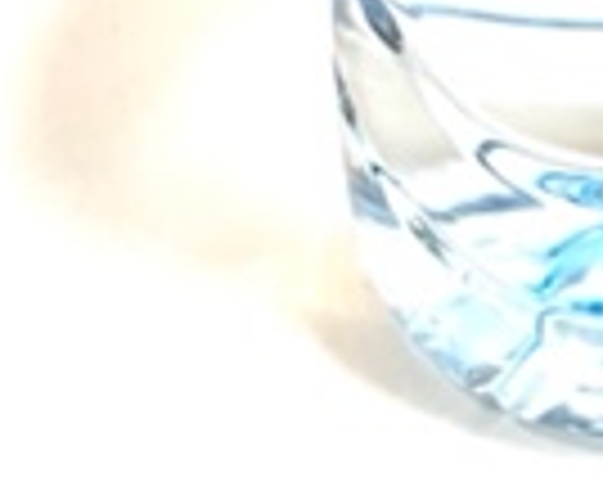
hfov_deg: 15.3
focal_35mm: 121
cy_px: -577
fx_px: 2158
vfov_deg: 11.2
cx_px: 747
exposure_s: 1/100
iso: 40
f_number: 1.6
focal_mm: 4.2
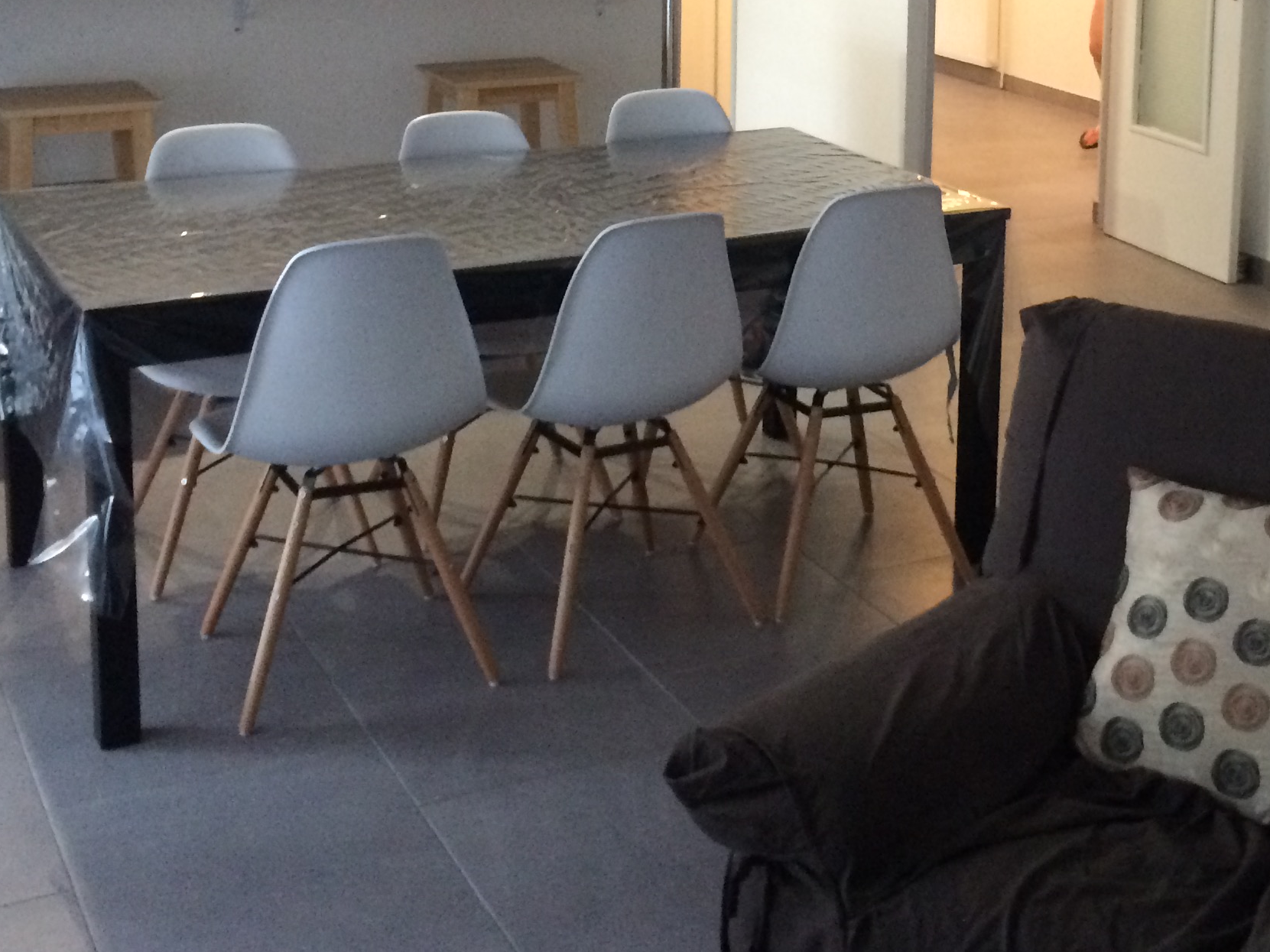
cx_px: 884
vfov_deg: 24.8
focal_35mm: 57
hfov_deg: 33.4
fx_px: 2091
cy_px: 82
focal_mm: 4.15
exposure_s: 1/17
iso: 250
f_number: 2.2
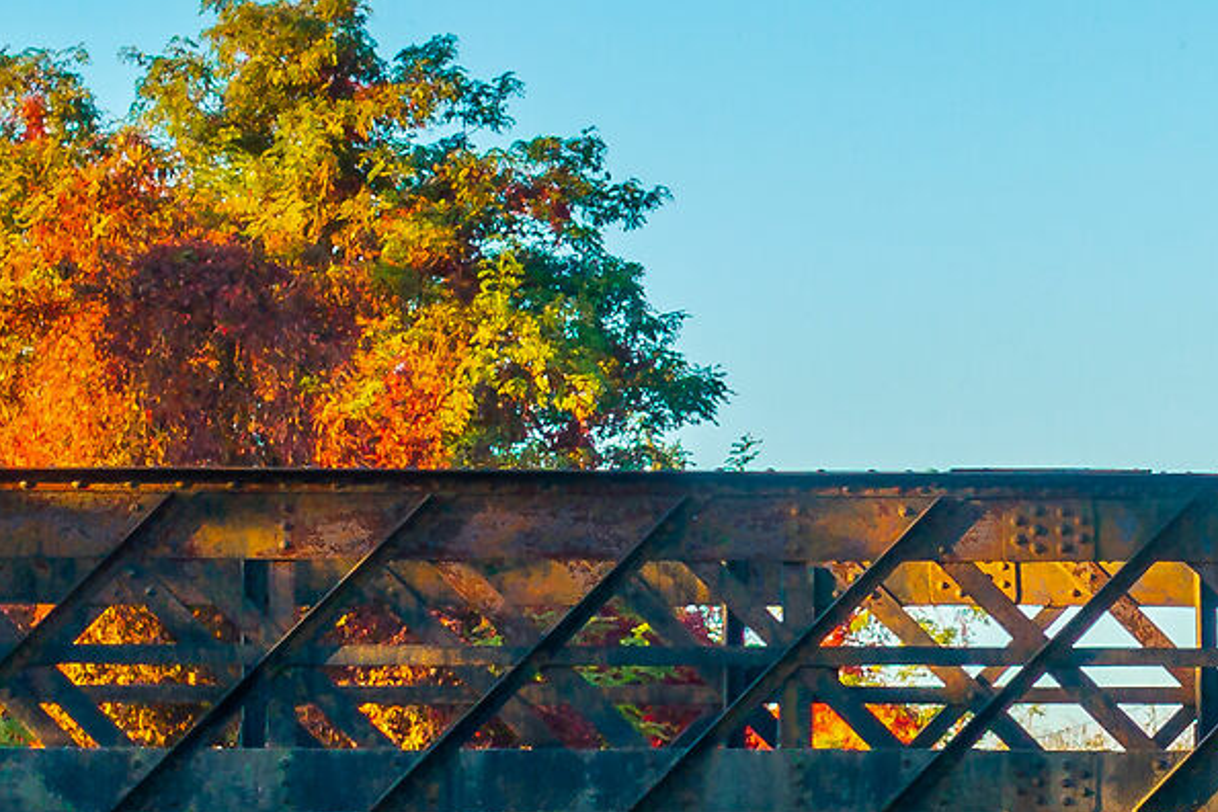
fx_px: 9574
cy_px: 919
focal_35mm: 283
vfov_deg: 4.8
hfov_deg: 7.2
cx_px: 1521
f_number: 4
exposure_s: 1/200
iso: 125
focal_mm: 25.7
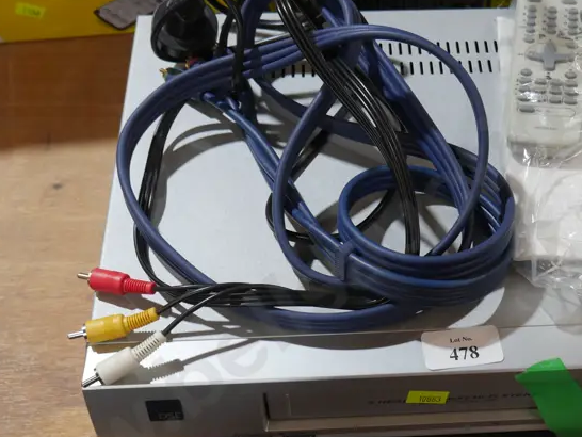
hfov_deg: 31.8
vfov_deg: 24.4
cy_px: 223
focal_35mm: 60
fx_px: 1009
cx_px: 411
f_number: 3.6
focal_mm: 16
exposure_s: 1/60
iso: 250
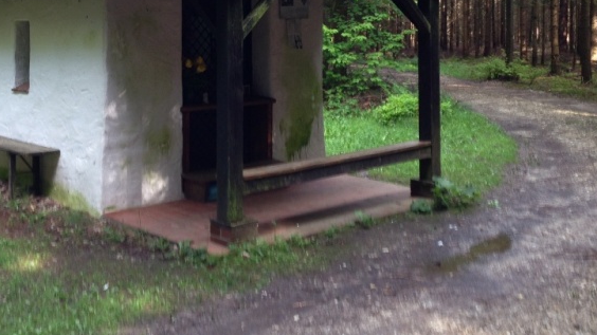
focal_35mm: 51
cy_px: 41
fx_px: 807
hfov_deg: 40.3
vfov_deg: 23.0
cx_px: 227
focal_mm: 4.13
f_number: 2.4
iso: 64
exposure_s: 1/40
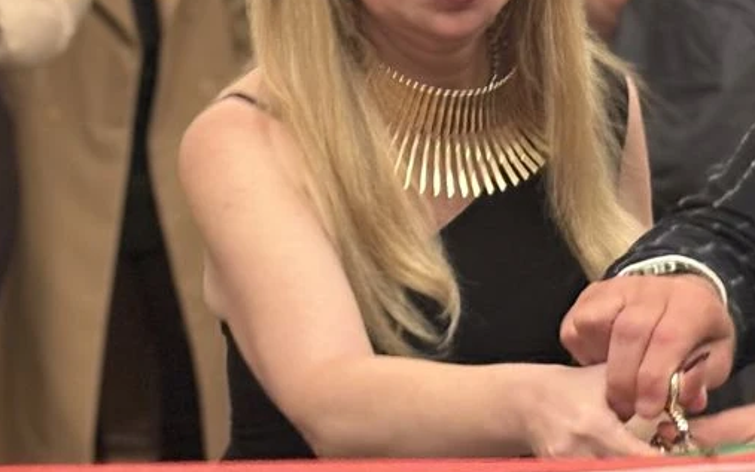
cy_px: 74
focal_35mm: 174
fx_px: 3581
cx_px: 496
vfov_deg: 7.5
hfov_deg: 12.0
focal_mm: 5.96
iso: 320
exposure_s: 1/25
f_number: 1.6
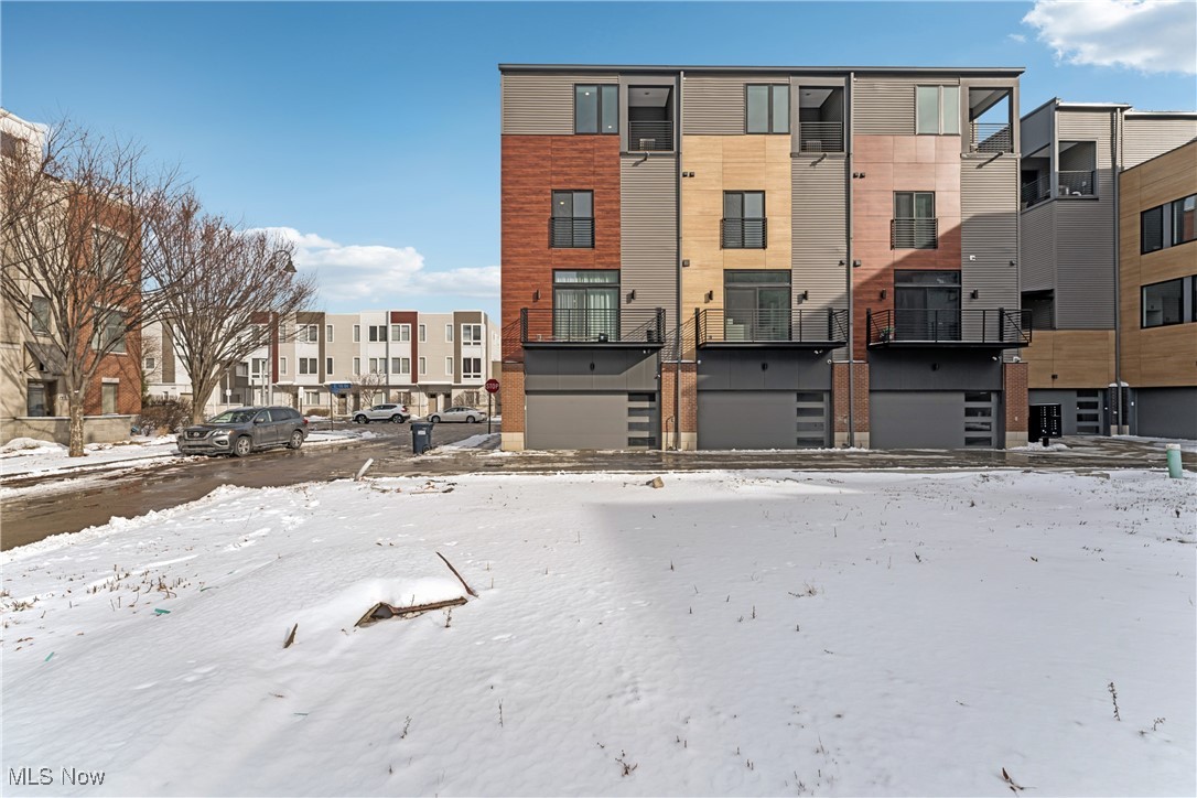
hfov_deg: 104.3
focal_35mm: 14
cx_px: 598
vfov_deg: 81.2
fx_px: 465
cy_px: 399
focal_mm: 14
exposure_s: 1/640
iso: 200
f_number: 8
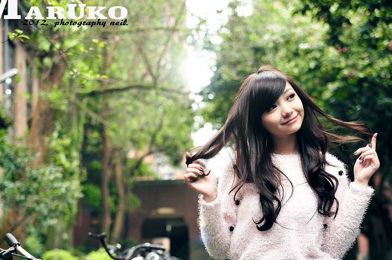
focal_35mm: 78
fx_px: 848
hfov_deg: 26.0
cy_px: 139
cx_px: 196
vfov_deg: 17.5
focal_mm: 70
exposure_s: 1/60
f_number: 3.5
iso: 800
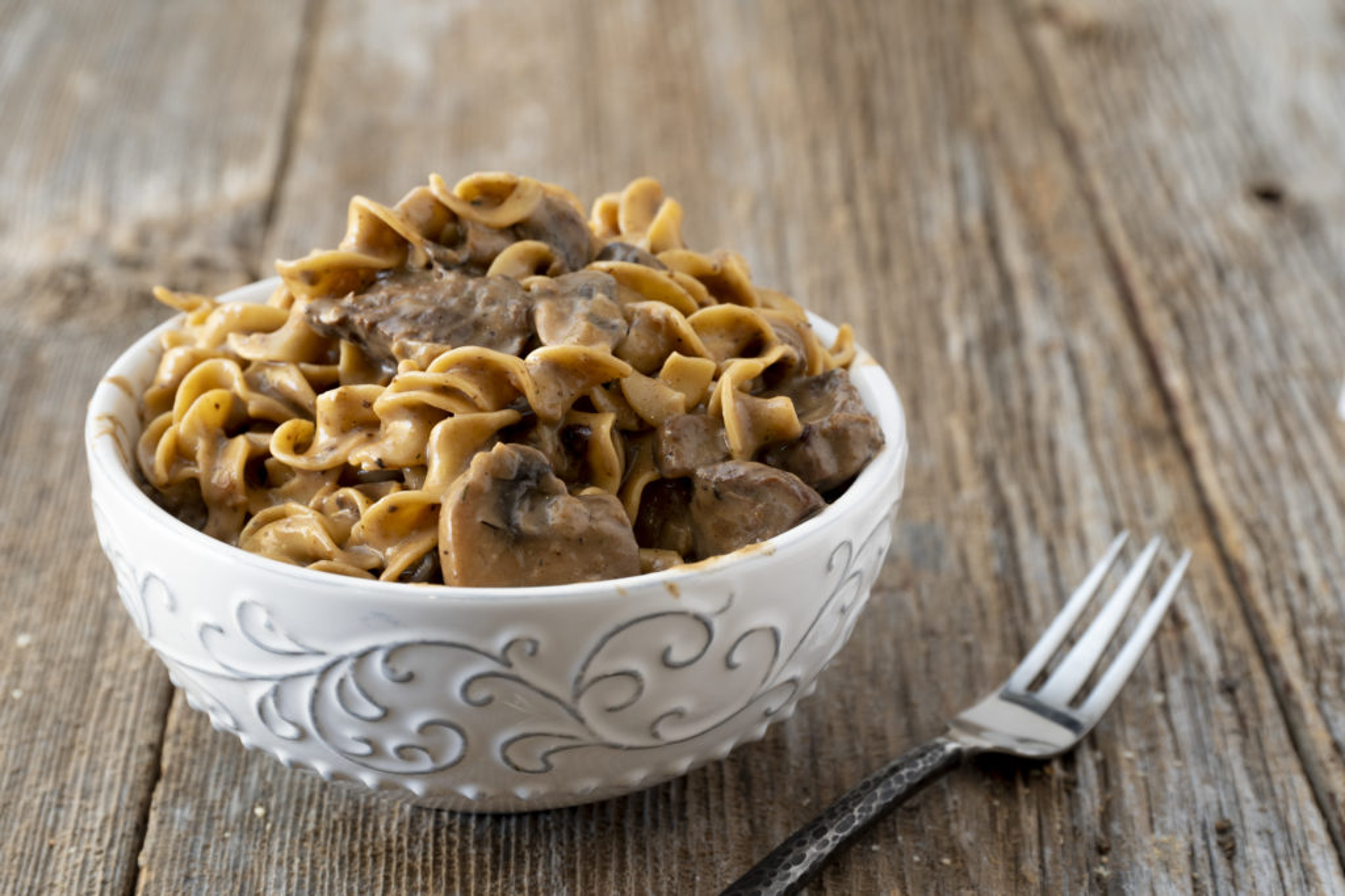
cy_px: 448
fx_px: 3923
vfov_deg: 13.0
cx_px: 672
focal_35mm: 105
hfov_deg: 19.5
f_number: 8
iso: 100
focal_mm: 105
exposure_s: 1/6
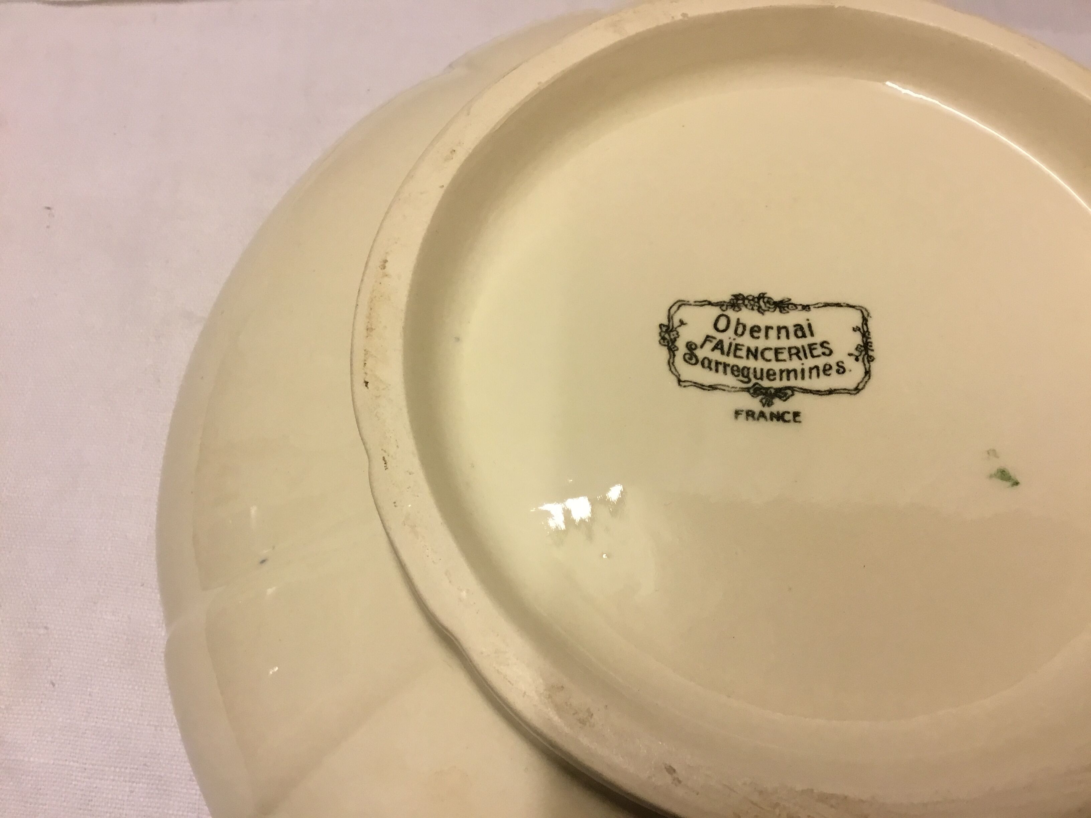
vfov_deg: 45.4
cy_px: 409
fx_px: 977
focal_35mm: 31
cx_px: 546
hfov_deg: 58.4
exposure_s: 1/33
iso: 32
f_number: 2.4
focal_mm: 3.3
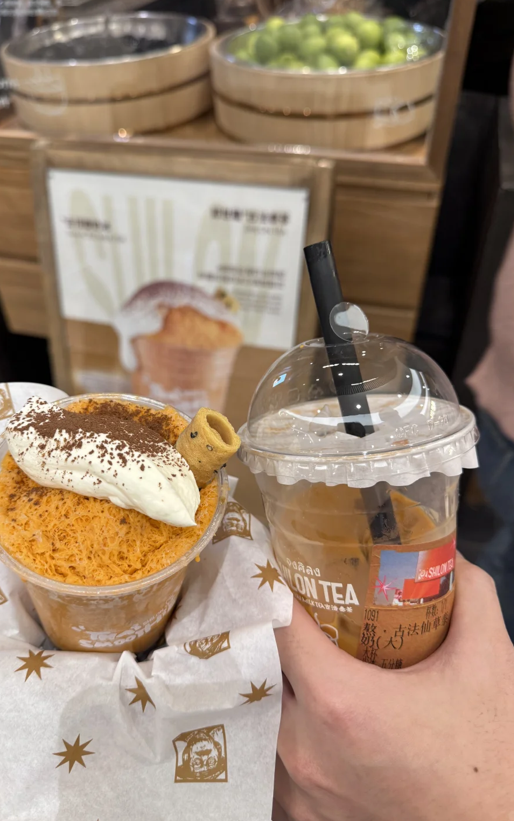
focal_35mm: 26
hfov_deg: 47.5
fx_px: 583
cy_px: 407
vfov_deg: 70.4
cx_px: 220
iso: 160
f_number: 1.78
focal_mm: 6.76
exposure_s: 1/100
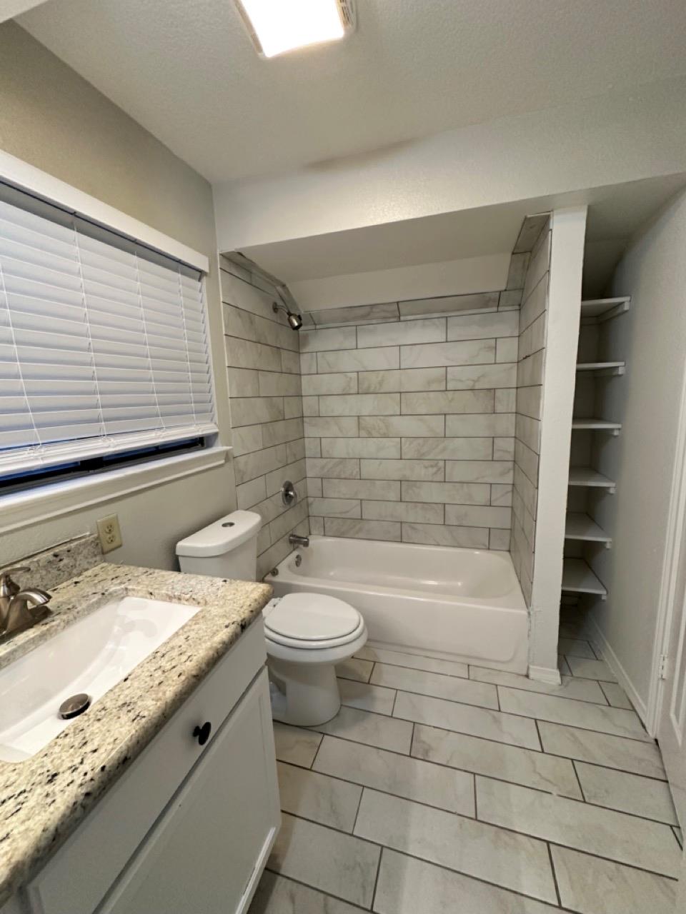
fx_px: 370
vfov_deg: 102.1
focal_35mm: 14
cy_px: 457
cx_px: 343
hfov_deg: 85.7
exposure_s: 1/60
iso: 250
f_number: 2.2
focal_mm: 2.22
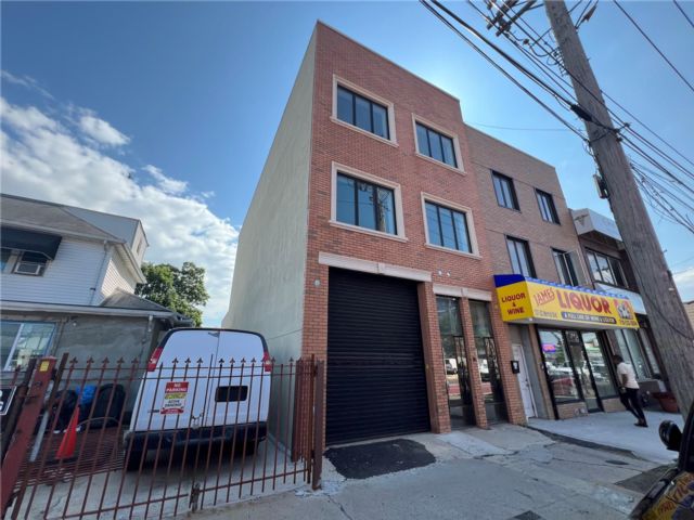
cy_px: 260
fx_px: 261
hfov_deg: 106.2
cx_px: 347
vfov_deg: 89.9
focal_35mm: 13
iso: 32
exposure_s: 1/797
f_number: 1.8
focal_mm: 1.57
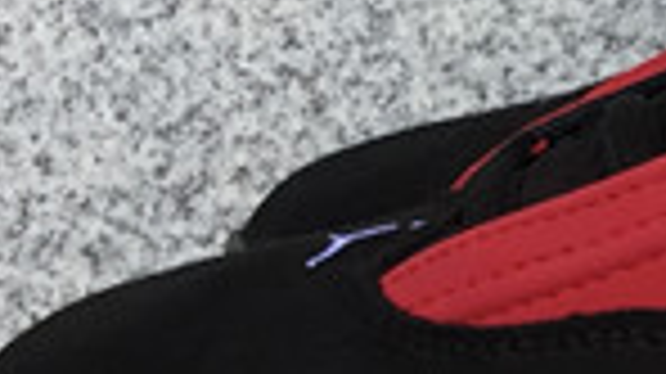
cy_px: 584
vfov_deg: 5.8
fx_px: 3635
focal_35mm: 206
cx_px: 1251
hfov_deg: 9.8
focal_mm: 3.3
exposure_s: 1/109
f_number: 2.4
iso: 25
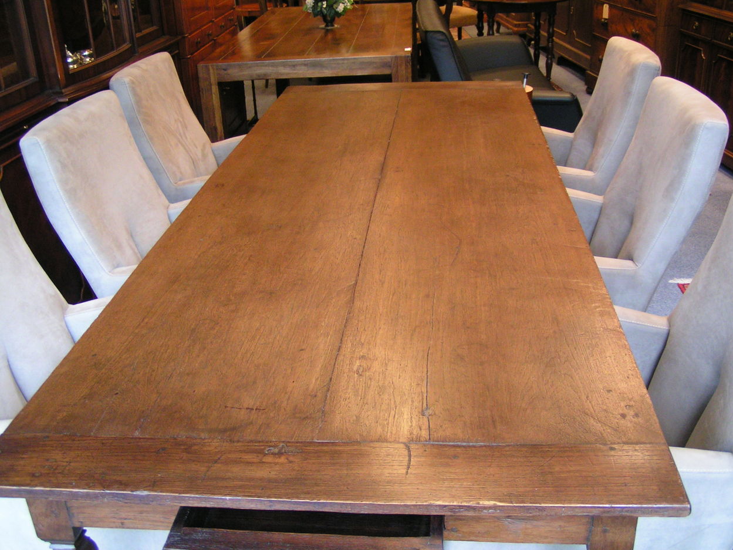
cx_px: 366
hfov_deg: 49.0
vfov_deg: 37.7
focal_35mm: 38
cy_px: 275
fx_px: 805
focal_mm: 5.8
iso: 200
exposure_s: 1/25
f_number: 2.8
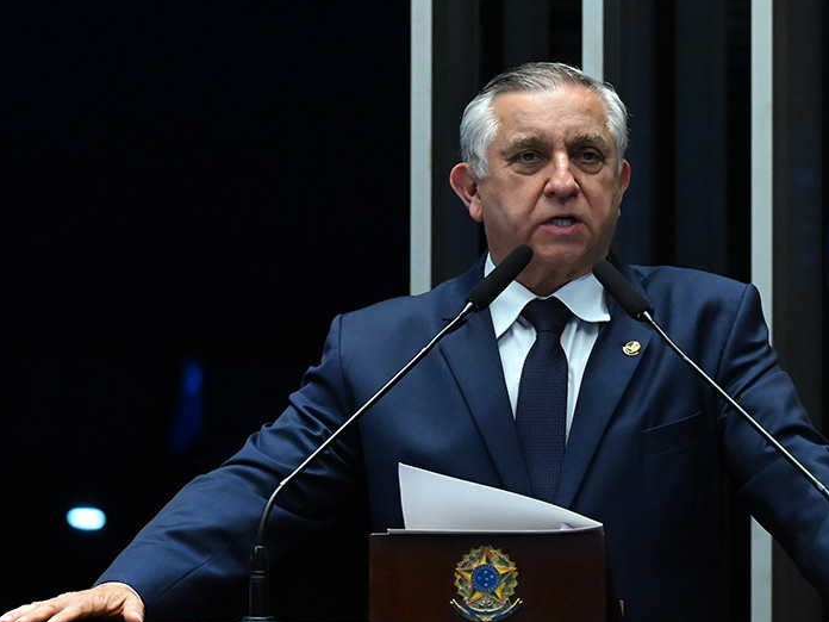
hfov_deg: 10.7
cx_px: 505
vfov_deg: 8.0
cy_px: 317
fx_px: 4430
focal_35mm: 185
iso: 5000
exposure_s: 1/125
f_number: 5
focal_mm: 104
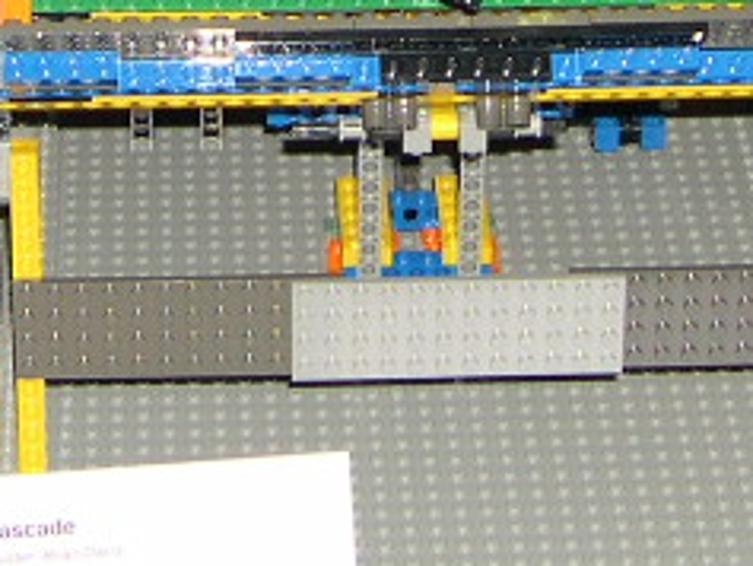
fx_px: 3569
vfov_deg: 8.8
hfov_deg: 12.0
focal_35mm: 164
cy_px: -337
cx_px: 273
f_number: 2.8
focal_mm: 8
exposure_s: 1/60
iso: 100
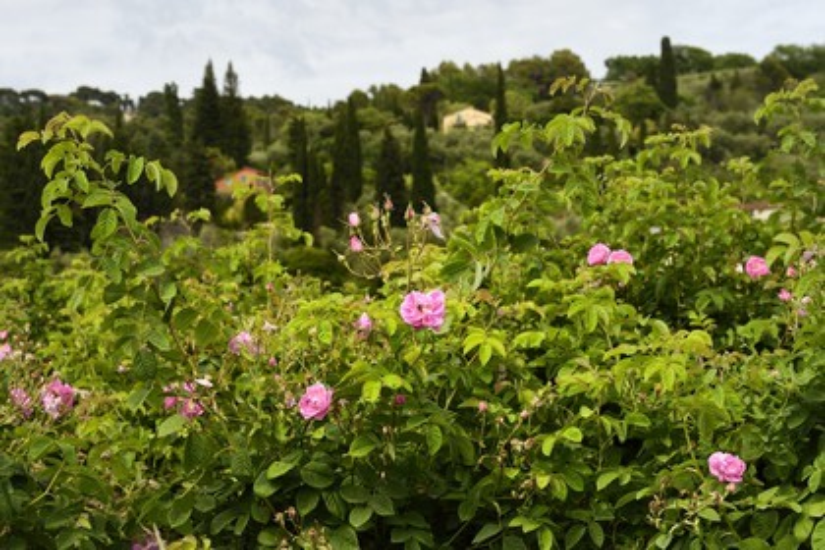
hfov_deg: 28.8
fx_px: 1604
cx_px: 412
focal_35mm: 70
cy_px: 275
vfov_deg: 19.5
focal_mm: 70
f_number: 10
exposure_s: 1/200
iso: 200
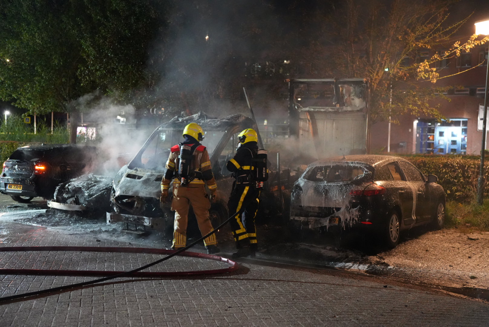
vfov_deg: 28.7
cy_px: 164
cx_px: 244
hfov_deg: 41.9
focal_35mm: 47
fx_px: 639
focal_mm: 47
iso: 12800
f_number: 2.2
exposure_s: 1/50
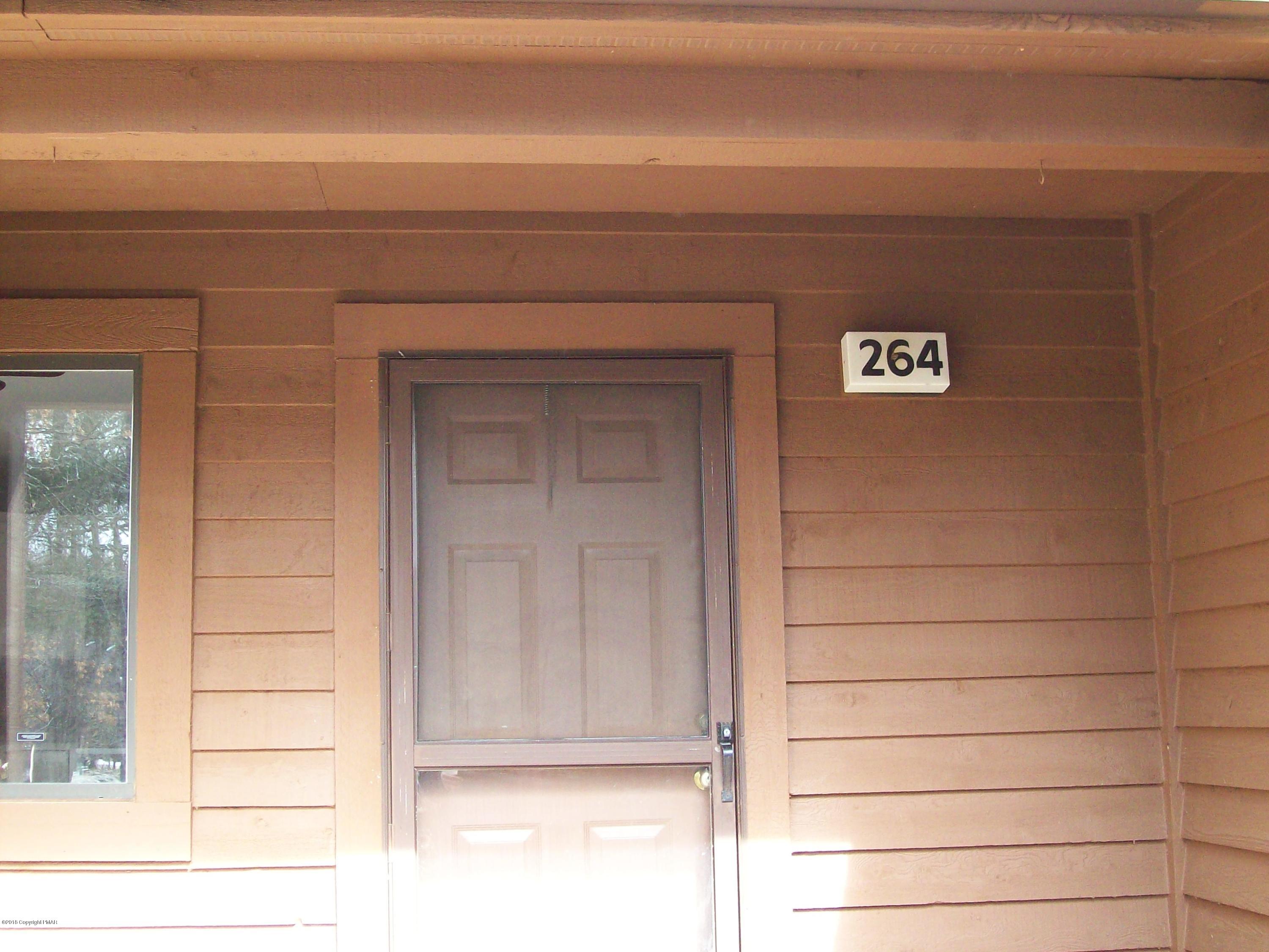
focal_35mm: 45
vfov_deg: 32.2
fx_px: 1650
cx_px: 634
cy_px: 476
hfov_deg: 42.1
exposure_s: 1/86.6
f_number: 3
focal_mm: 7.6
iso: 200
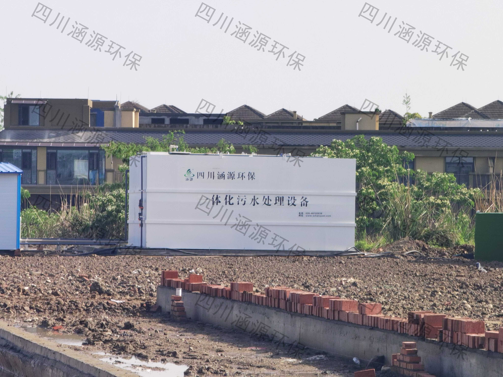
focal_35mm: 161
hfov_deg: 12.3
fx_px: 2339
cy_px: 188
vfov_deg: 9.2
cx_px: 252
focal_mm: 14.46
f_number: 3.4
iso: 50
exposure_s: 1/587
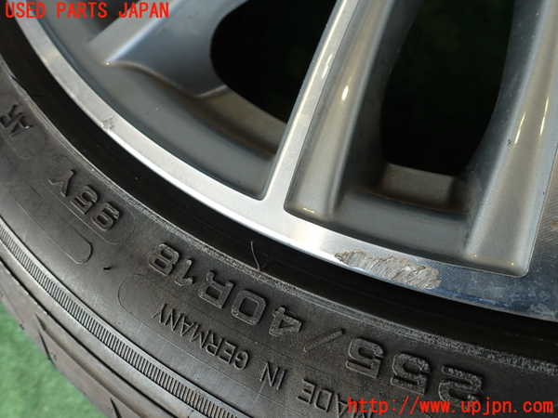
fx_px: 403
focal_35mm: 25
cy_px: 209
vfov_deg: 54.9
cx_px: 279
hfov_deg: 69.4
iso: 100
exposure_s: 1/60
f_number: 2.8
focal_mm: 4.5
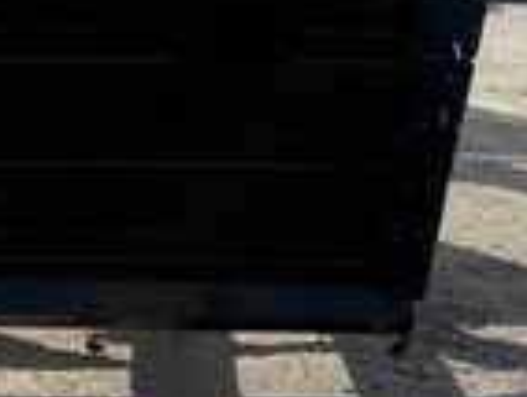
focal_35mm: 108
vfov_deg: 12.8
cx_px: 96
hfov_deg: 18.0
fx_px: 1647
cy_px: -263
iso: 100
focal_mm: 6.76
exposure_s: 1/9091
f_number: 1.78
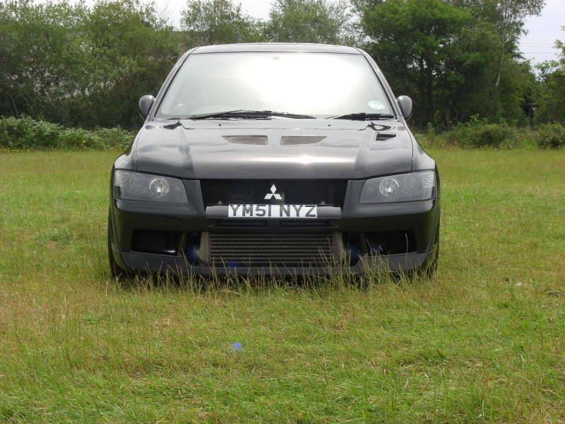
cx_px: 282
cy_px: 212
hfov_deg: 28.6
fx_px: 1110
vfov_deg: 21.6
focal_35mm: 68
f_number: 5.6
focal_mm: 14.2
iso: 80
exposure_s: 1/500
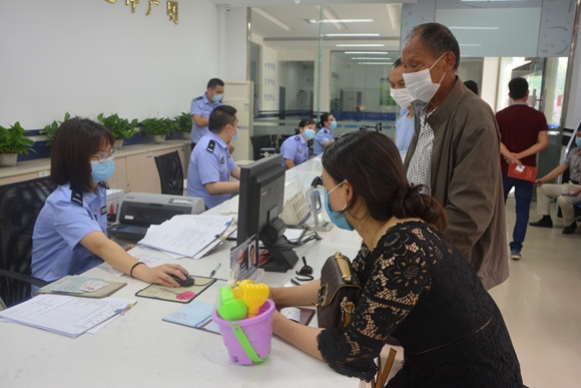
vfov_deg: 41.7
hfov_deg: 59.5
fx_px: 508
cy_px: 194
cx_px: 290
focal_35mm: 32
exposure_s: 1/30
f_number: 5.6
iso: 400
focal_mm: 21
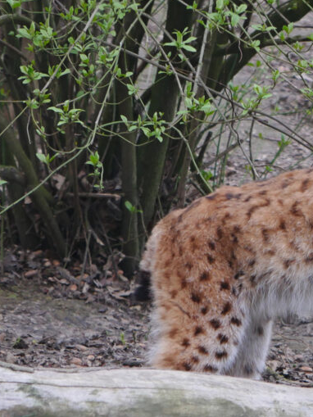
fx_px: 9086
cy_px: 218
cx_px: 263
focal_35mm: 754
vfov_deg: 2.6
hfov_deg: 2.0
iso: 800
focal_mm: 250
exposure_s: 1/100
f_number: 7.1
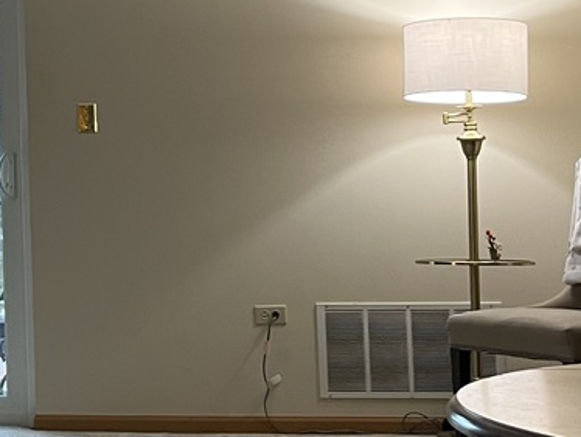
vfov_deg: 14.7
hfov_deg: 18.2
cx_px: -183
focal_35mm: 100
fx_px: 1679
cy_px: 79
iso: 80
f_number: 1.6
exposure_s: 1/60
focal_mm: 5.1
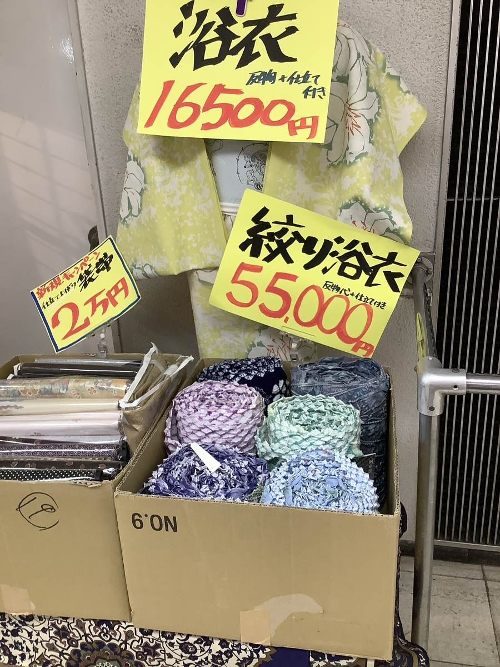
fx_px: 597
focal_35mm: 31
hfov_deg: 45.4
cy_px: 334
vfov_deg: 58.4
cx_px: 250
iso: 80
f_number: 2.4
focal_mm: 3.3
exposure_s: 1/50
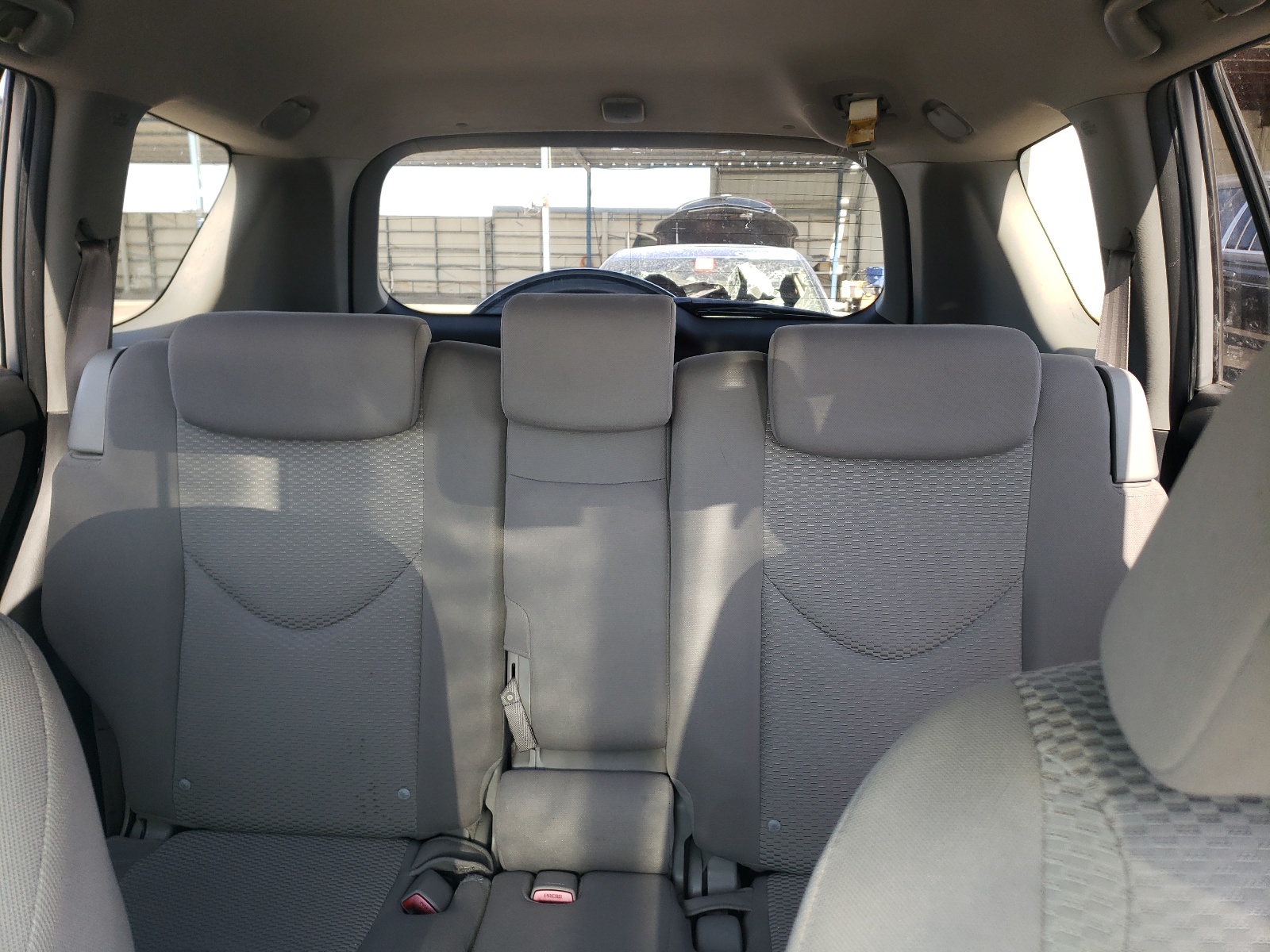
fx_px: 954
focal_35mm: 26
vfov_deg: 53.1
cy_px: 476
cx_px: 635
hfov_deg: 67.3
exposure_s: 1/120
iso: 54
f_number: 1.5
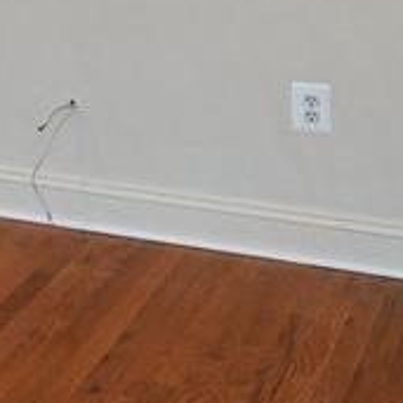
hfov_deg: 11.1
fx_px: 1699
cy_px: -184
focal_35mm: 129
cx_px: -608
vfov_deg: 12.9
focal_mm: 12
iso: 200
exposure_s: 1/100
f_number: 5
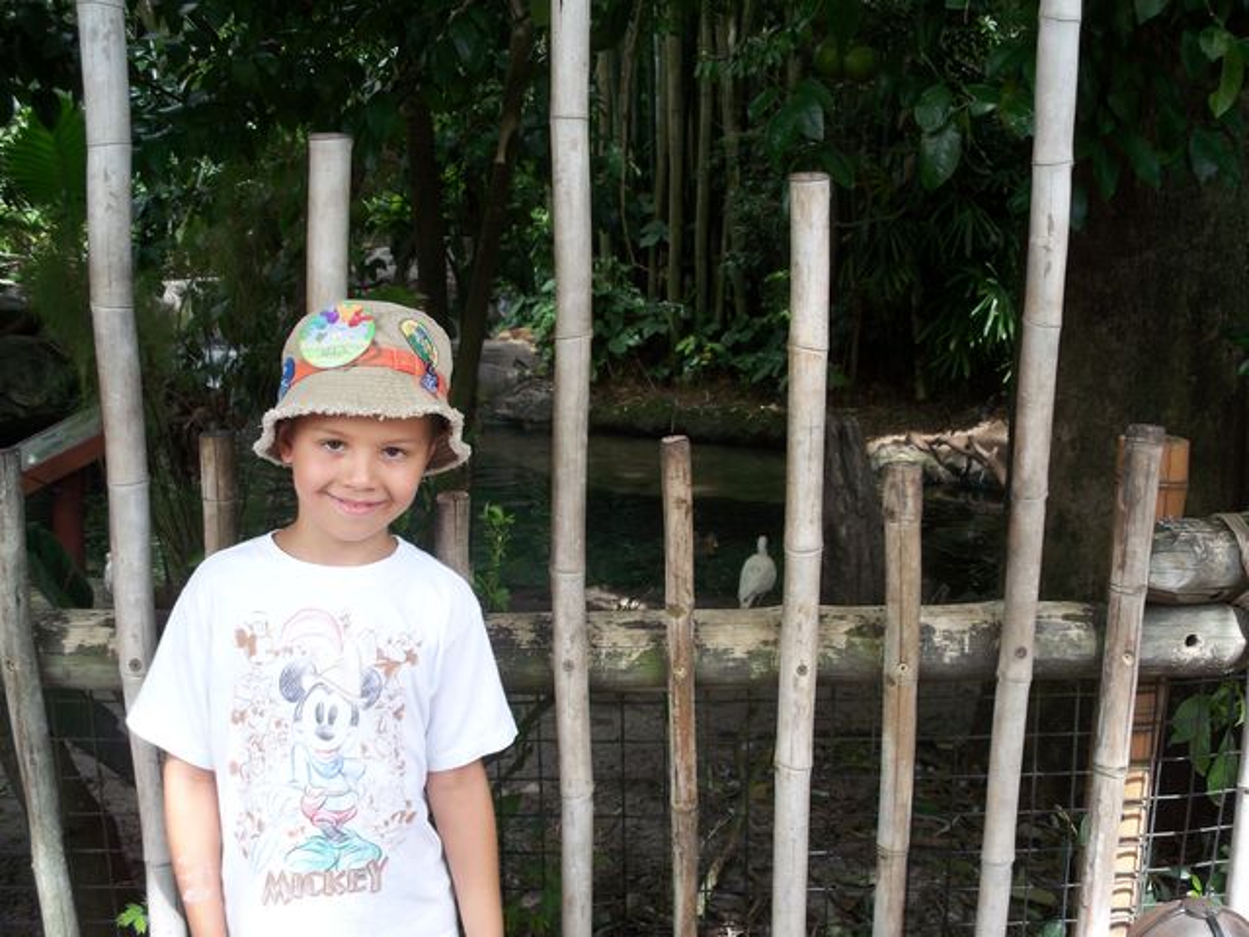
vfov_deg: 38.7
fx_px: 1335
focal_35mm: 37
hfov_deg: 50.1
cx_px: 624
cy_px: 468
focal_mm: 7.9
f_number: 3.4
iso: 64
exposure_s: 1/80
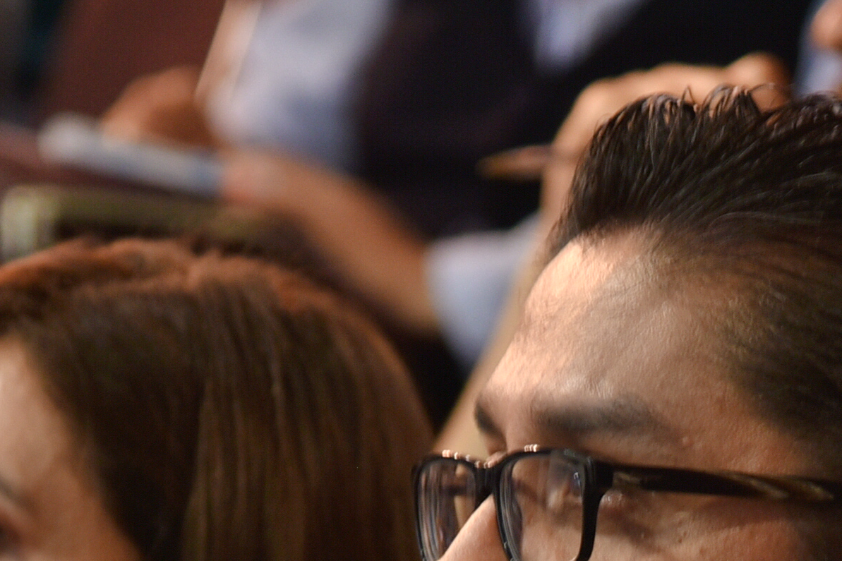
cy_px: 1015
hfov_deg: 4.5
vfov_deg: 3.0
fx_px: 10616
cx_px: 738
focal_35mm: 454
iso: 250
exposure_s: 1/5
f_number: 4
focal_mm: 120
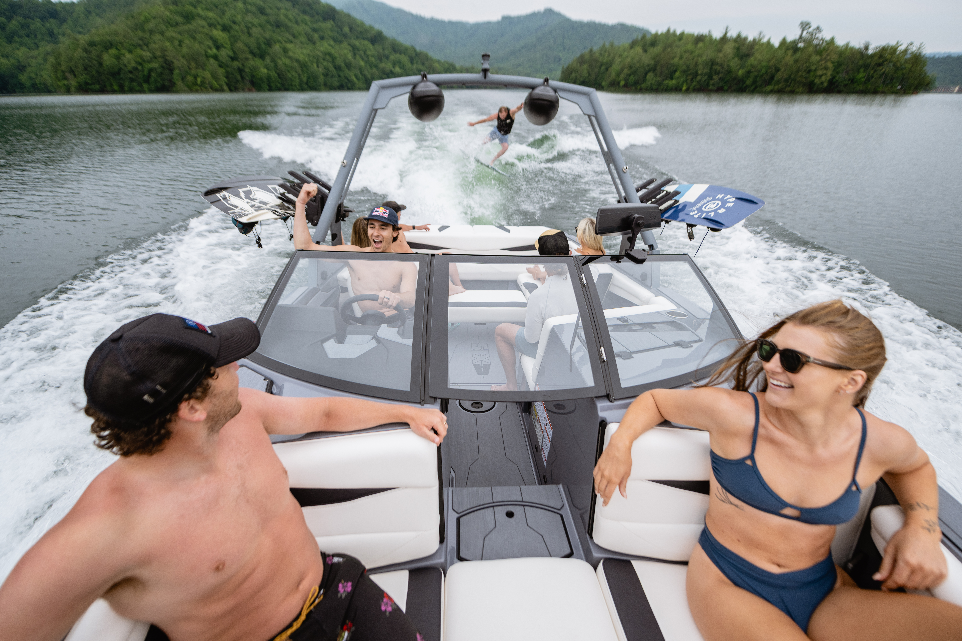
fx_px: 374
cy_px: 320
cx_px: 481
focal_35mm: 14
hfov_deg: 104.3
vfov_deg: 81.2
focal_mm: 14
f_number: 2.8
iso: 200
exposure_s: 1/1000
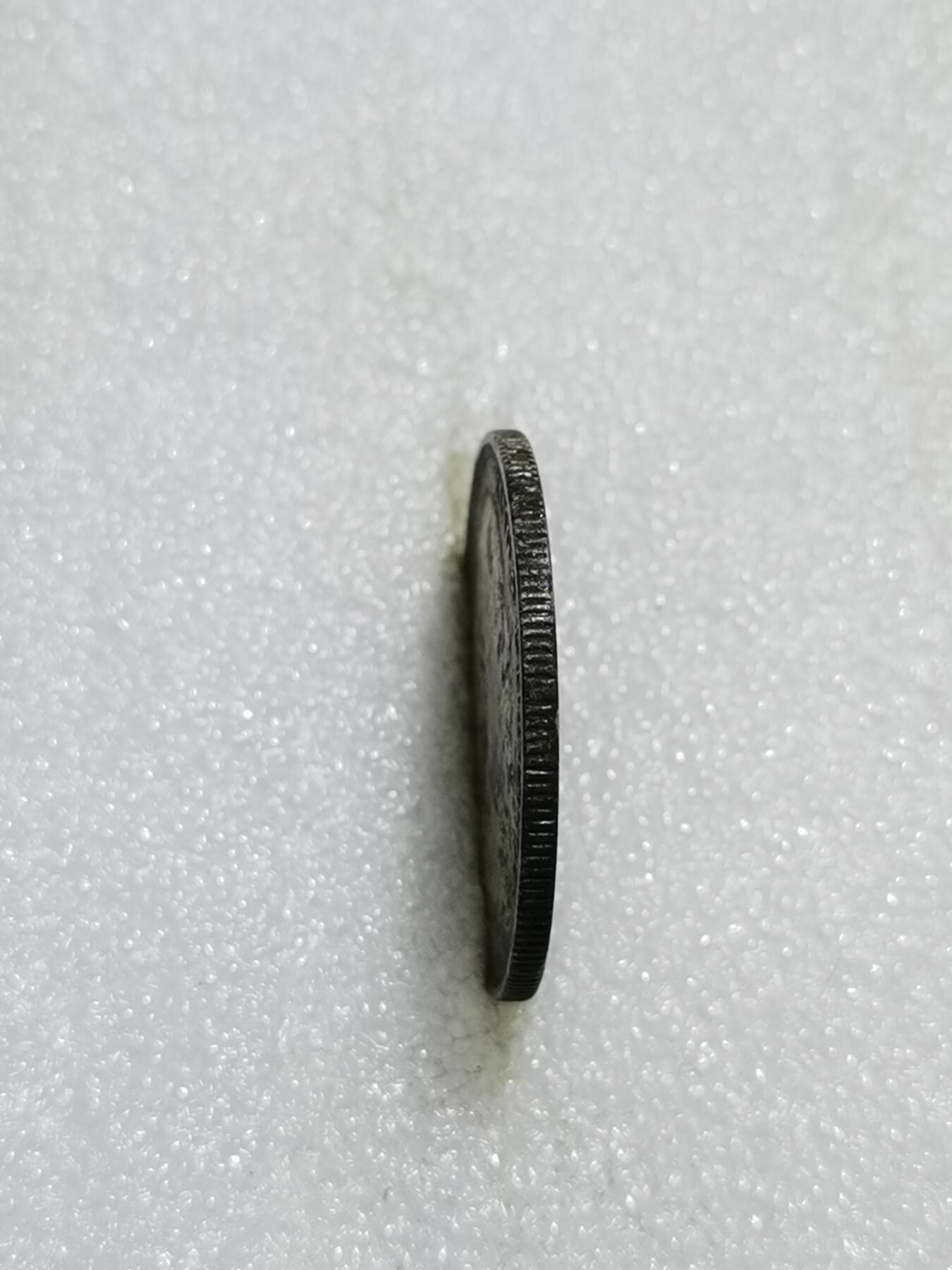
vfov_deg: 27.4
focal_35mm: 71
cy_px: 635
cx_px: 476
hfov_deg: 20.7
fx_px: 2603
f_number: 1.9
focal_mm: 6.67
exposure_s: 1/100
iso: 100
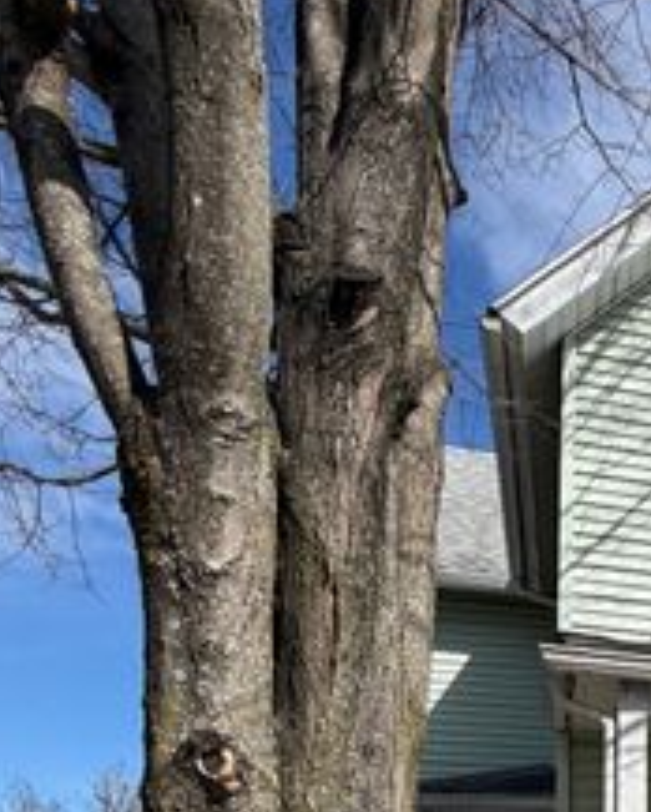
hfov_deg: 28.5
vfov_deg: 35.2
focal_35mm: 42
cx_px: 872
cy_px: 960
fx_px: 1010
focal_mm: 2.22
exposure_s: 1/970
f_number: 2.2
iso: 20
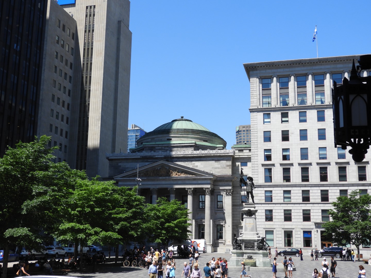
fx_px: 482
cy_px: 139
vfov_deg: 32.2
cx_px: 186
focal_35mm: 45
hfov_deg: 42.1
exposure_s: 1/800
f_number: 4
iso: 100
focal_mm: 8.1
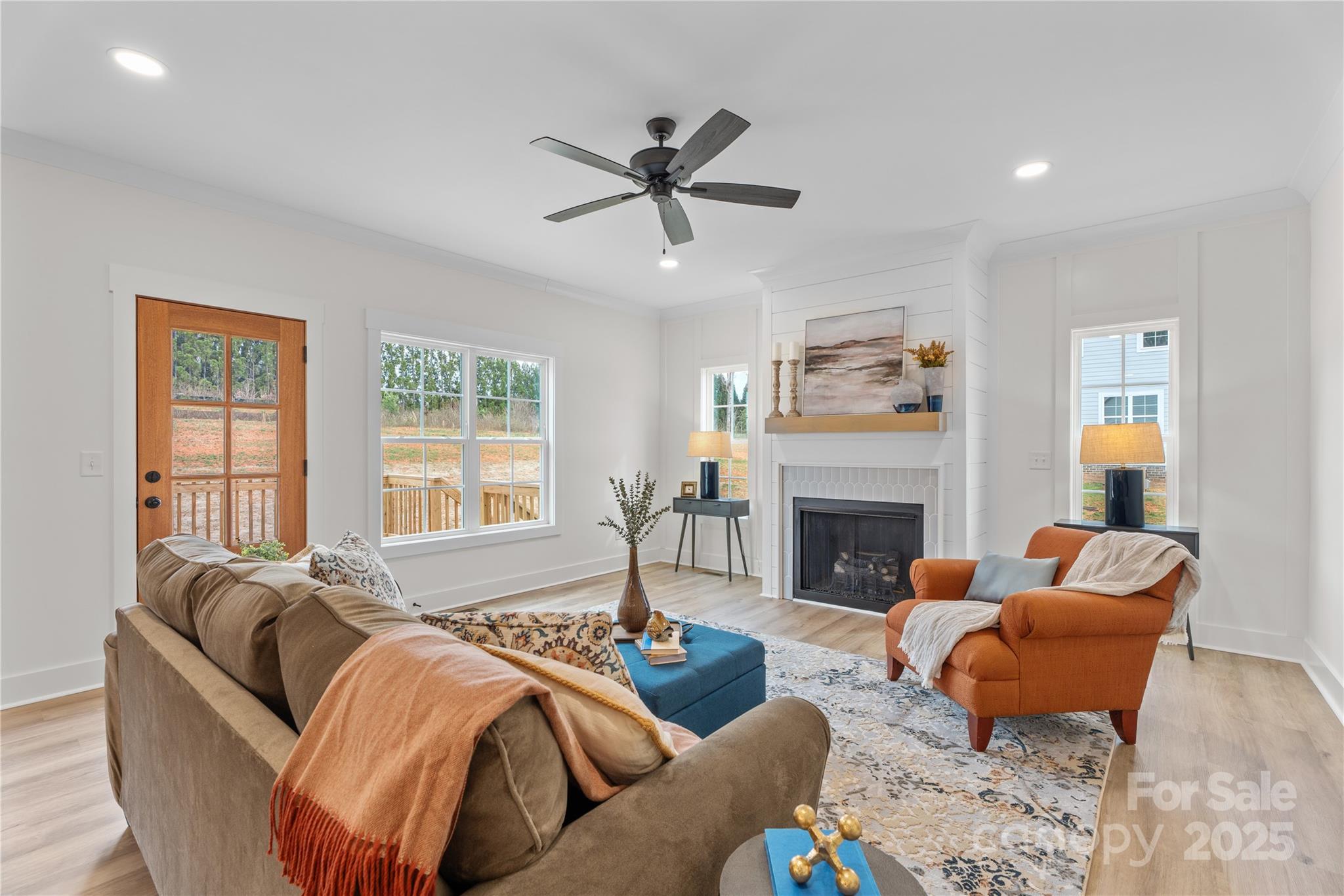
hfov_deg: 96.7
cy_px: 448
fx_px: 597
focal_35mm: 16
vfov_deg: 73.7
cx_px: 672
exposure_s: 1/6
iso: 320
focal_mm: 16
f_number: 8
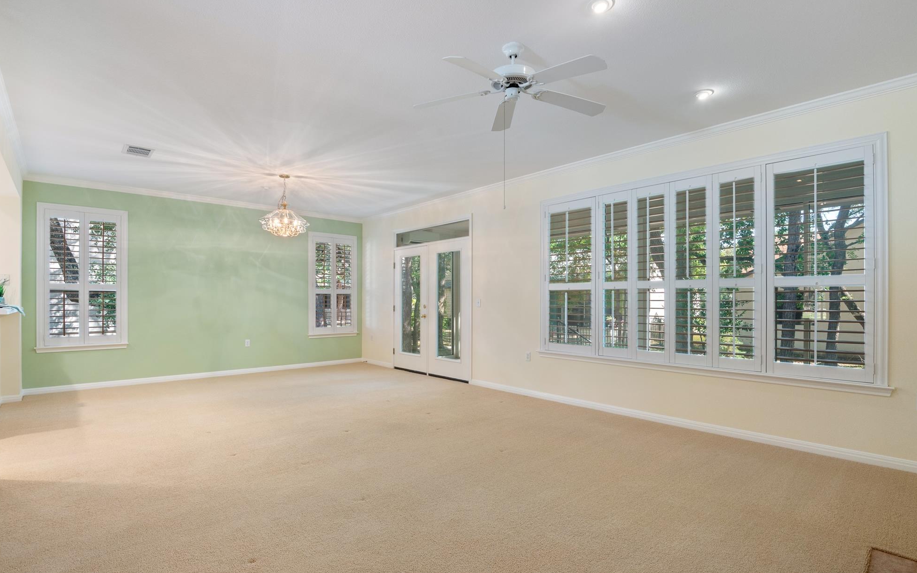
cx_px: 450
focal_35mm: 17
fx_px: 425
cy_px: 292
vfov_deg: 68.0
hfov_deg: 94.4
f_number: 11
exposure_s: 1/2.5
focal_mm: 16
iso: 500
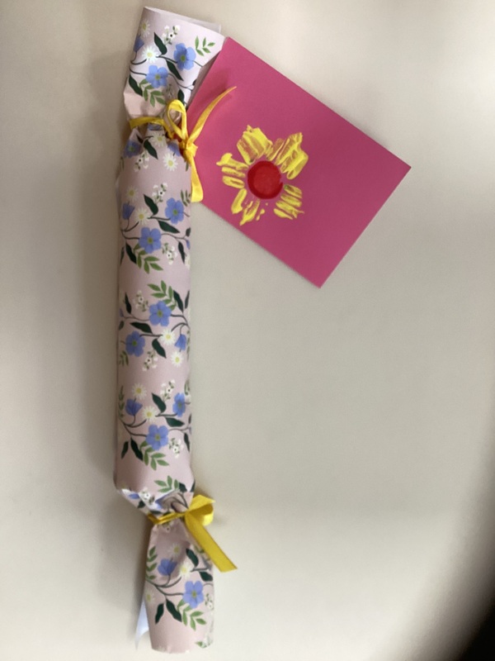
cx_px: 248
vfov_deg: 58.4
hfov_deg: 45.4
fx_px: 591
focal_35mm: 31
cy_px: 330
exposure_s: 1/50
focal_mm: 3.3
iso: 80
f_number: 2.4
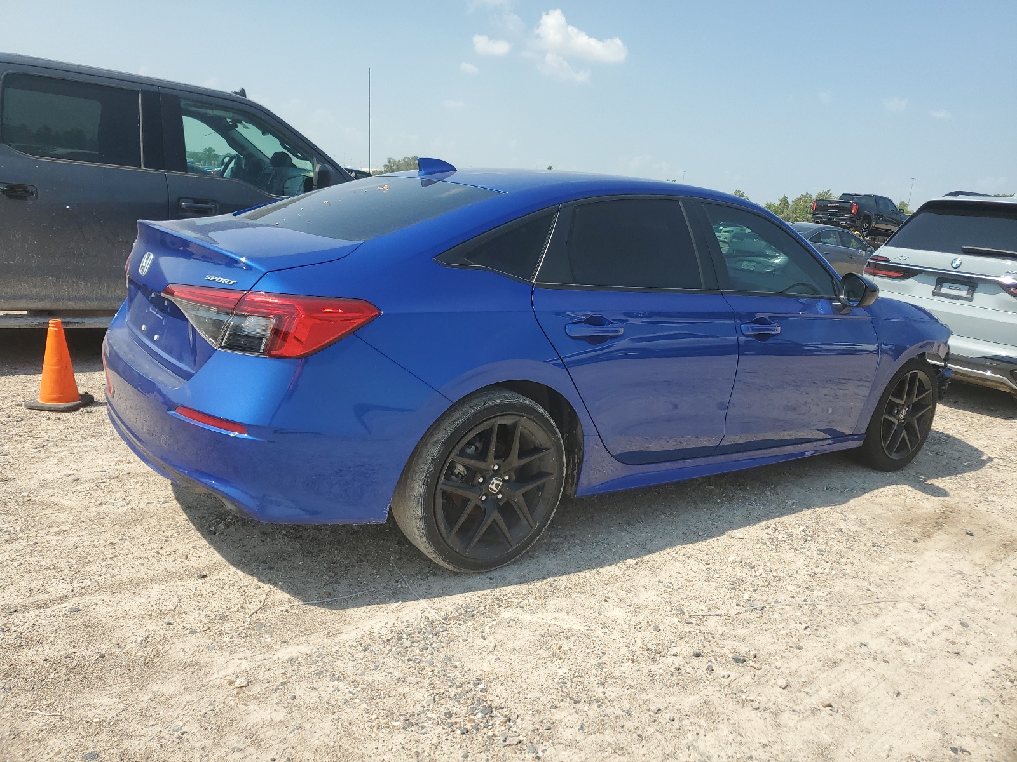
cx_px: 508
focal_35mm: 26
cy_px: 381
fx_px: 764
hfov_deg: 67.3
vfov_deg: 53.1
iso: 50
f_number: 1.5
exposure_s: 1/2500
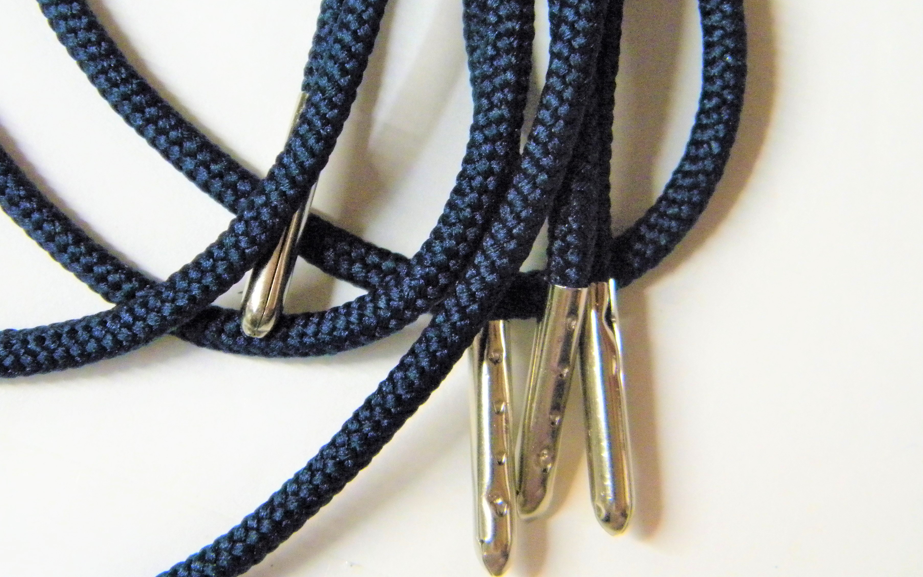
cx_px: 458
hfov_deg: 23.3
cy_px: 257
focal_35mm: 89
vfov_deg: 14.7
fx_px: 2239
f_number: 4.5
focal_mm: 15.1
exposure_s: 1/44.5
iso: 800
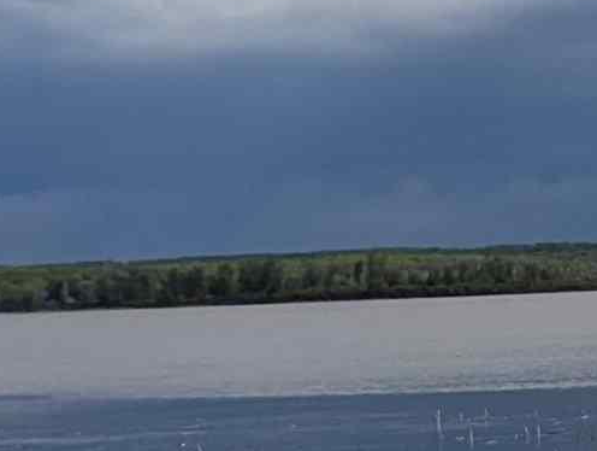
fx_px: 2557
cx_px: 1007
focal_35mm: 148
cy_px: 347
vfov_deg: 10.0
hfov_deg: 12.4
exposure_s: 1/3333
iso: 35
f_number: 1.85
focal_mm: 6.81
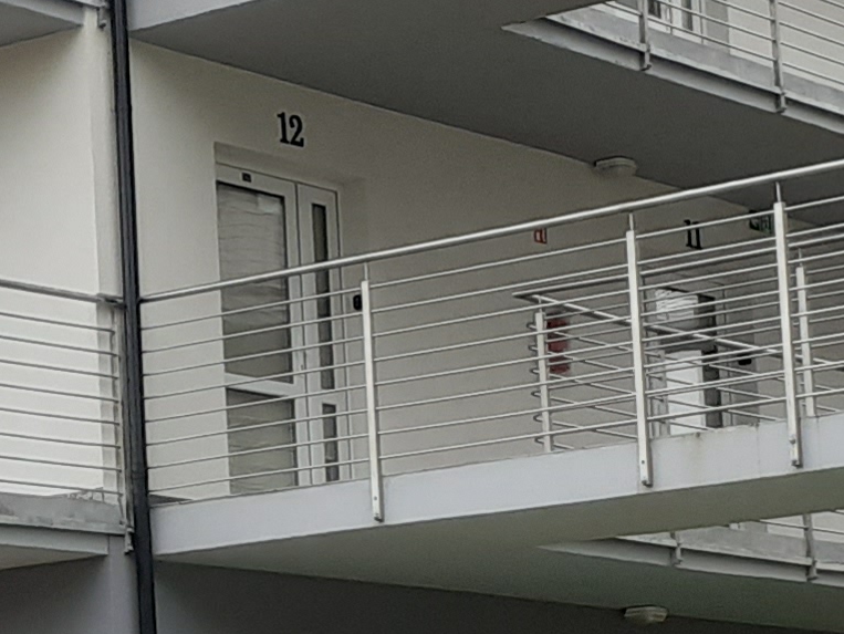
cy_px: 500
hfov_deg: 13.4
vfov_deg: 10.1
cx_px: 34
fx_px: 3561
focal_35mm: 146
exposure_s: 1/149
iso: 40
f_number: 1.9
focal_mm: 3.6
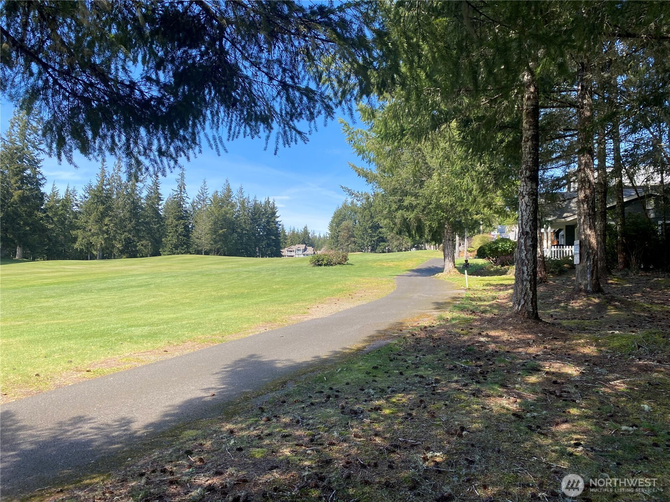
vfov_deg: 53.1
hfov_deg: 67.3
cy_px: 251
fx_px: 503
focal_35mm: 26
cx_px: 335
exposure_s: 1/864
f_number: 1.8
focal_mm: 4.25
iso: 32
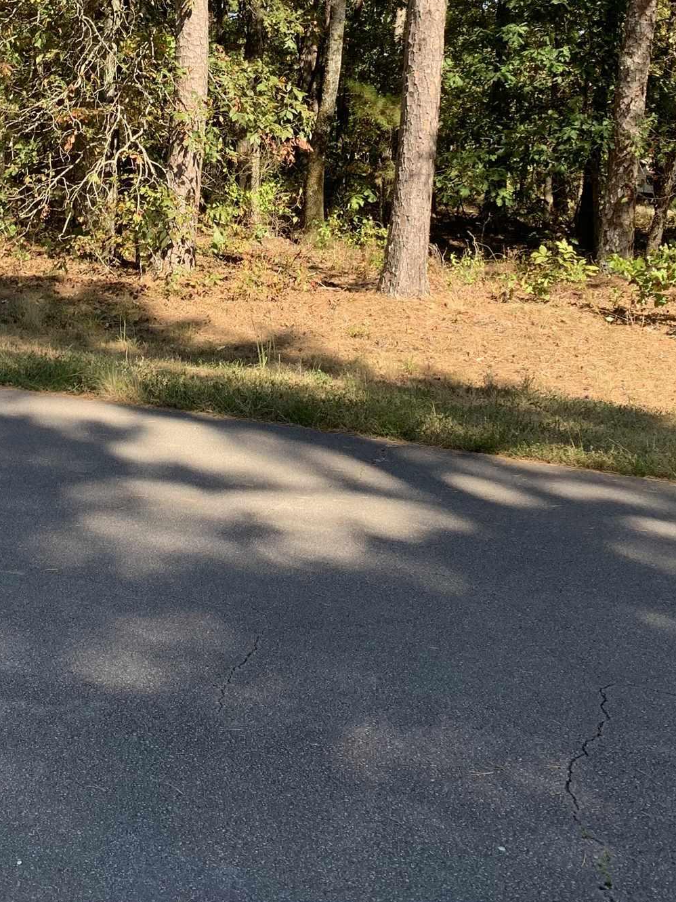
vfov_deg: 40.3
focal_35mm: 45
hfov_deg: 31.9
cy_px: 173
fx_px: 1172
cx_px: 224
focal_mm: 4.25
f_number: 1.8
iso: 25
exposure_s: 1/367
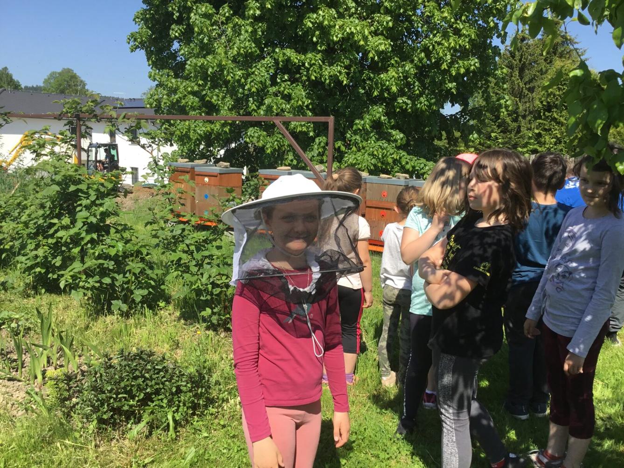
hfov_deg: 58.3
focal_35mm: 31
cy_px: 234
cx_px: 312
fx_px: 559
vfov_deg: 45.5
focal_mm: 3.3
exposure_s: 1/895
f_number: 2.4
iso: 25
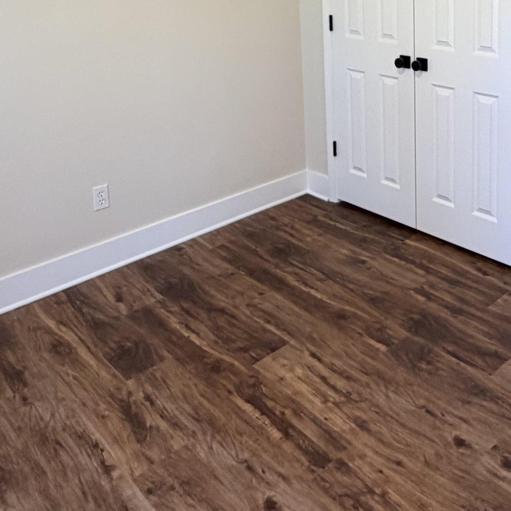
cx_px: 379
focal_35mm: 38
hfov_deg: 42.6
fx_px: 635
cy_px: 44
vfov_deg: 40.3
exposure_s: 1/60
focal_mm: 2.22
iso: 200
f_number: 2.2
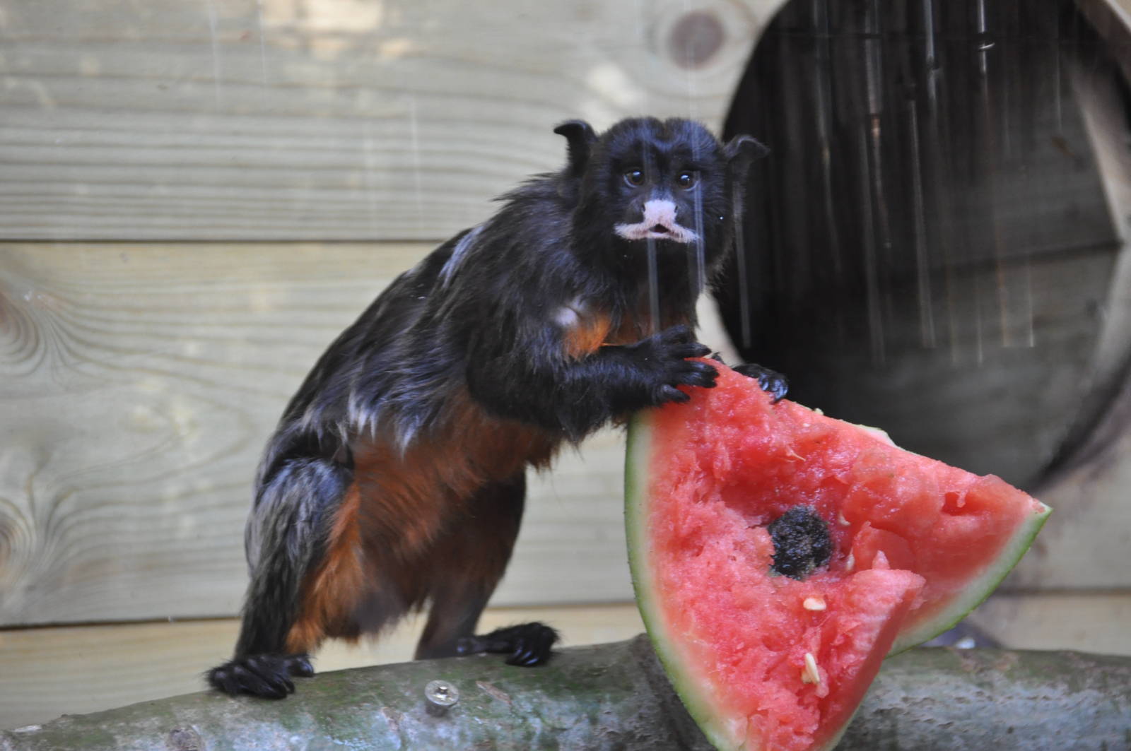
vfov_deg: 4.0
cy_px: 376
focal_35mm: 345
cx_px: 566
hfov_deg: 6.0
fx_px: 10826
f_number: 5.6
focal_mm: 230
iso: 1000
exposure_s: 1/80
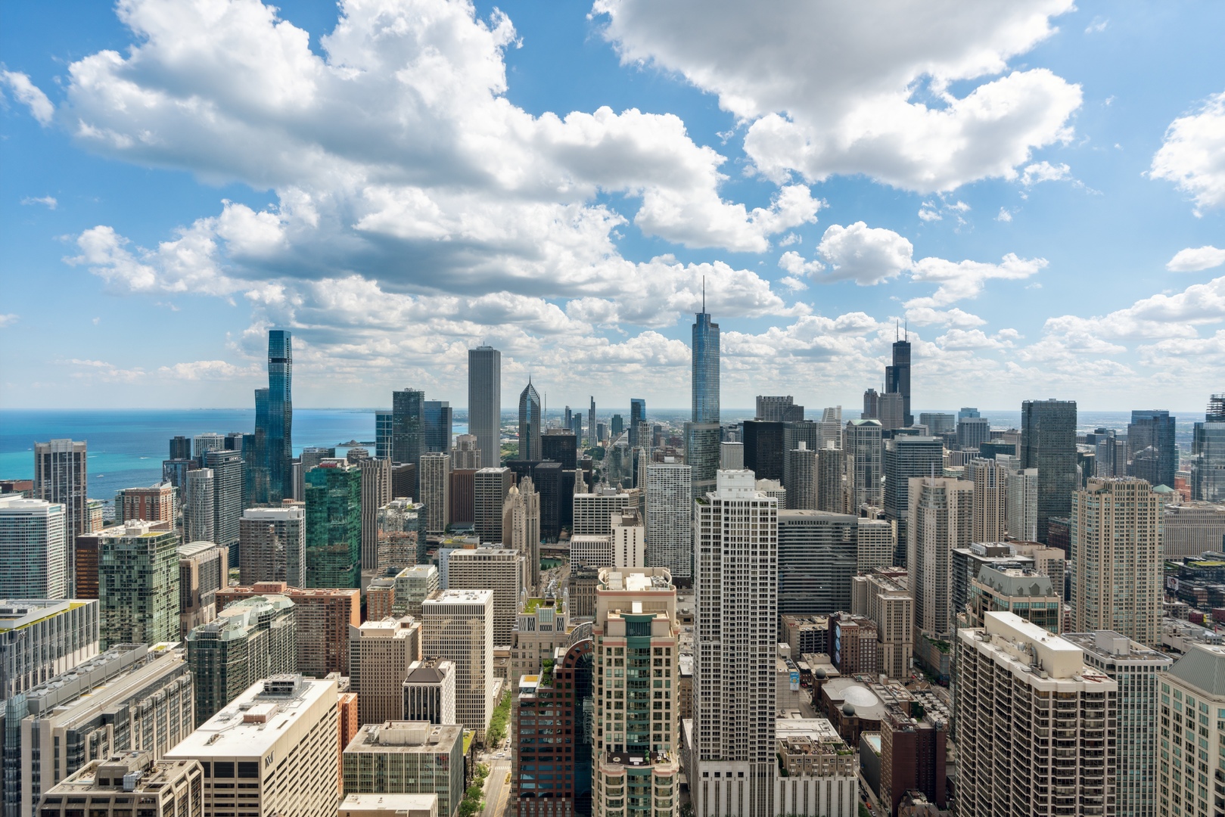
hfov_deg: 90.0
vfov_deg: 67.4
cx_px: 612
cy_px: 408
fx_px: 613
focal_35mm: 18
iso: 320
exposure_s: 1/200
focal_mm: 18
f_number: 8
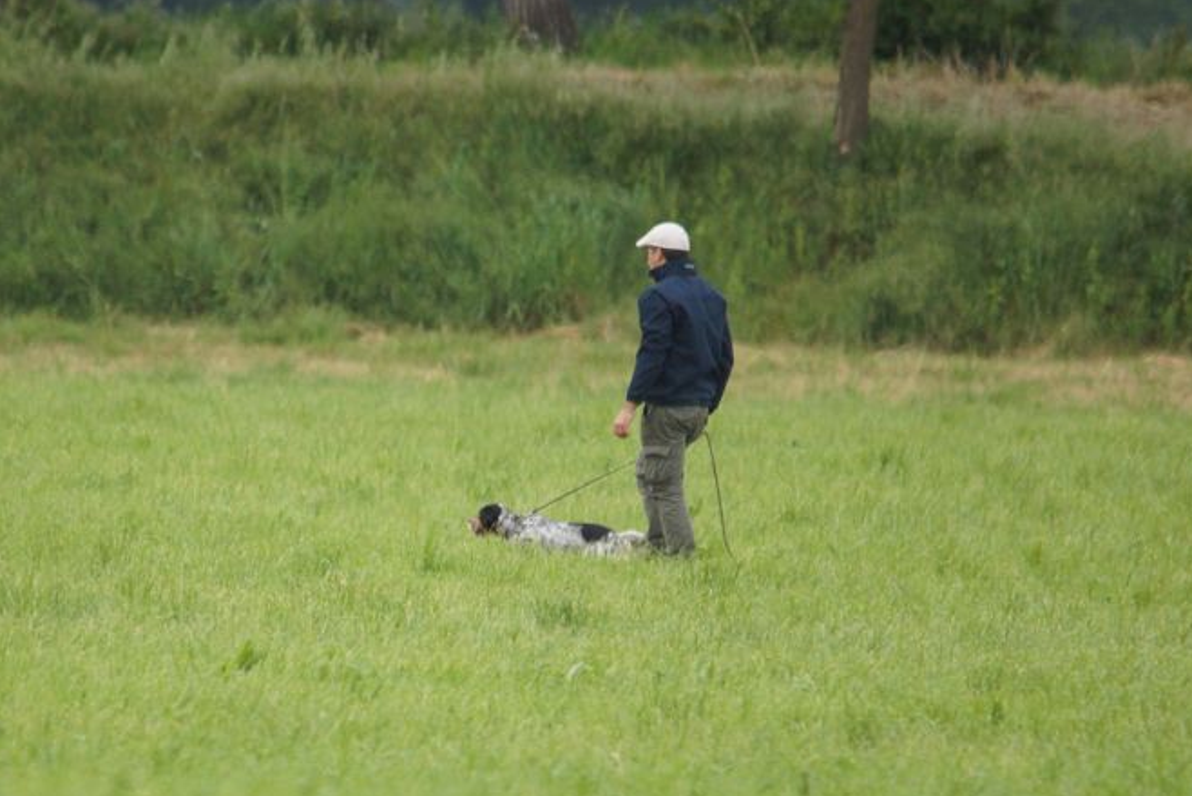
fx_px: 37753
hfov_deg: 1.8
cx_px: 411
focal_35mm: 1140
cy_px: 483
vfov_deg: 1.2
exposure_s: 1/2000
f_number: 6.3
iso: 800
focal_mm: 500
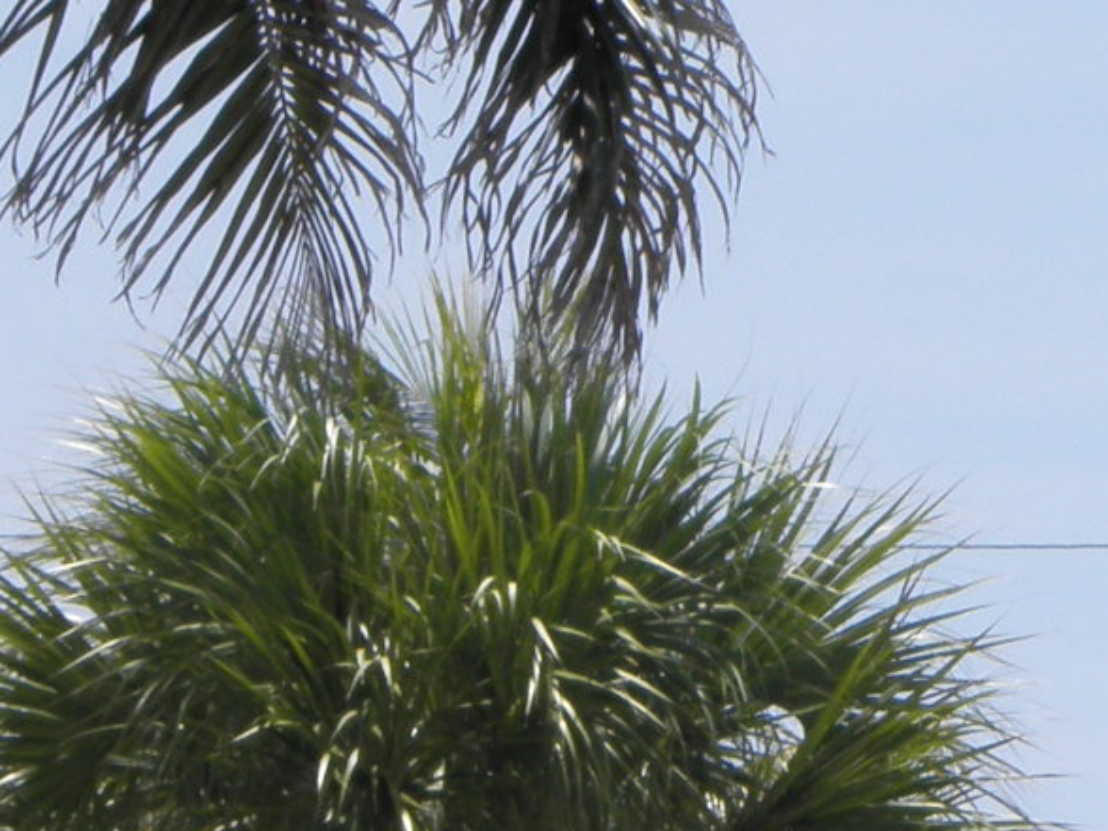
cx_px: 1308
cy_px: 1387
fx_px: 19525
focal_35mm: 610
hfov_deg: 3.2
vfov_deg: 2.4
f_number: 5.6
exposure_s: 1/400
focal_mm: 24.95
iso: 64
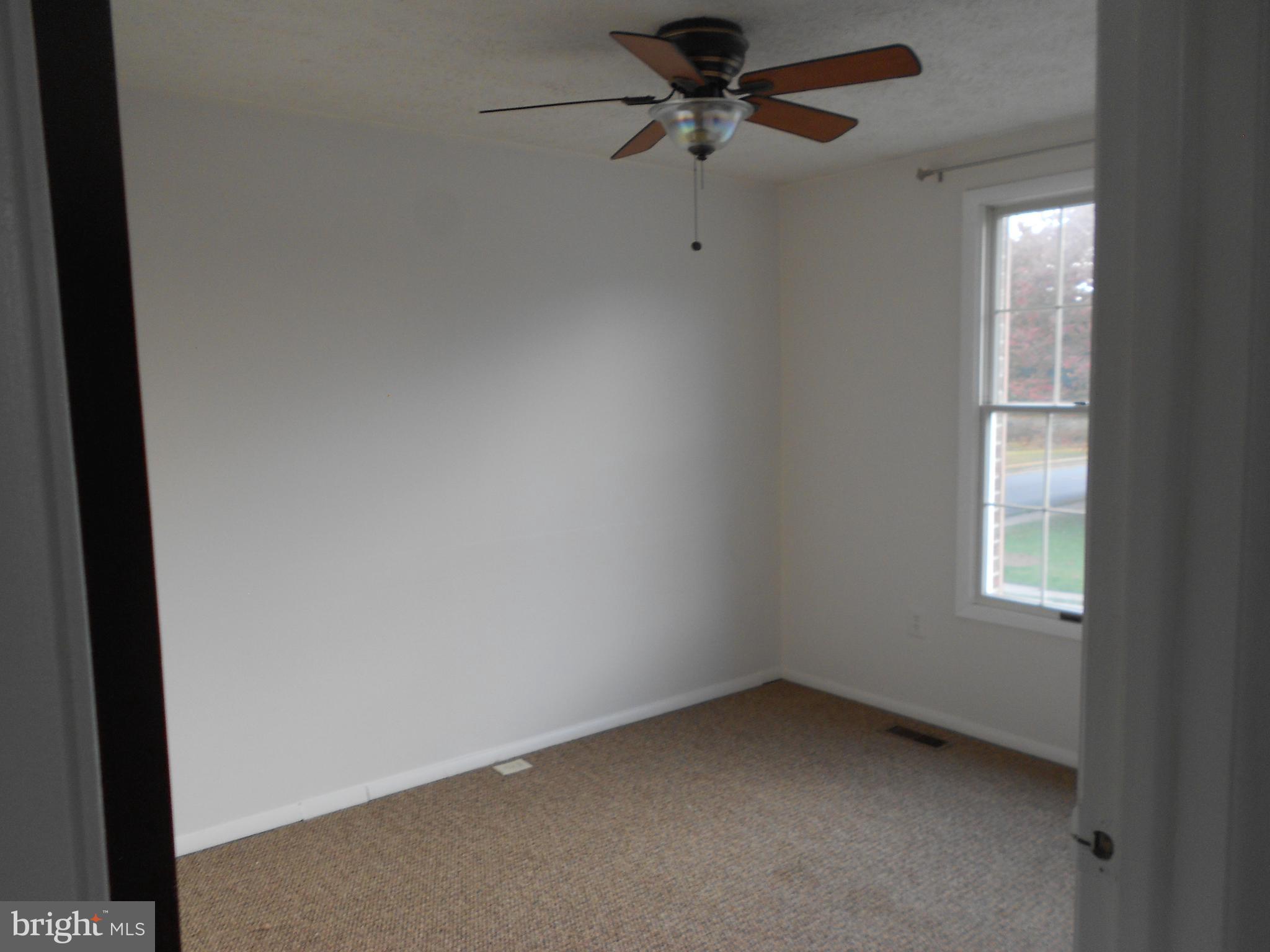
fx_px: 954
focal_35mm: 26
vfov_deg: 53.1
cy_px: 476
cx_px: 635
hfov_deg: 67.3
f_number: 3.2
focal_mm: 4.6
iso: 80
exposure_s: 1/30
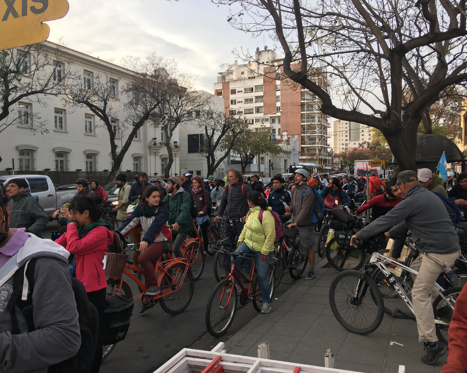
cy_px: 184
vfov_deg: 47.1
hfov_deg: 57.2
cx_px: 231
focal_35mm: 31
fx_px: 428
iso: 25
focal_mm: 4.15
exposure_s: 1/100
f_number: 2.2
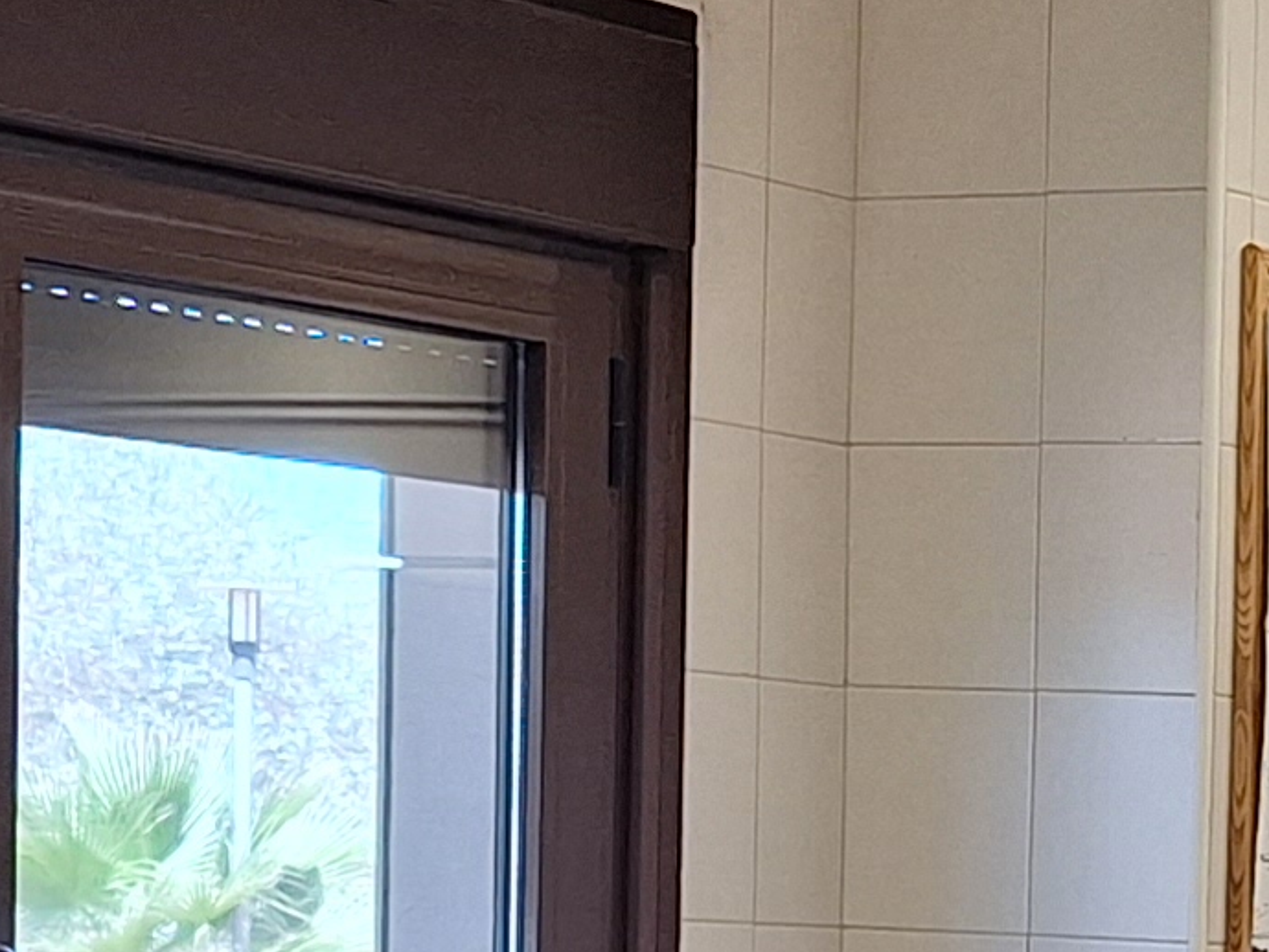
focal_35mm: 136
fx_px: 4987
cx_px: 2036
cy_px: 1364
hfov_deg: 13.5
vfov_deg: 10.6
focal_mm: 5.54
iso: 40
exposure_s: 1/133
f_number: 1.8
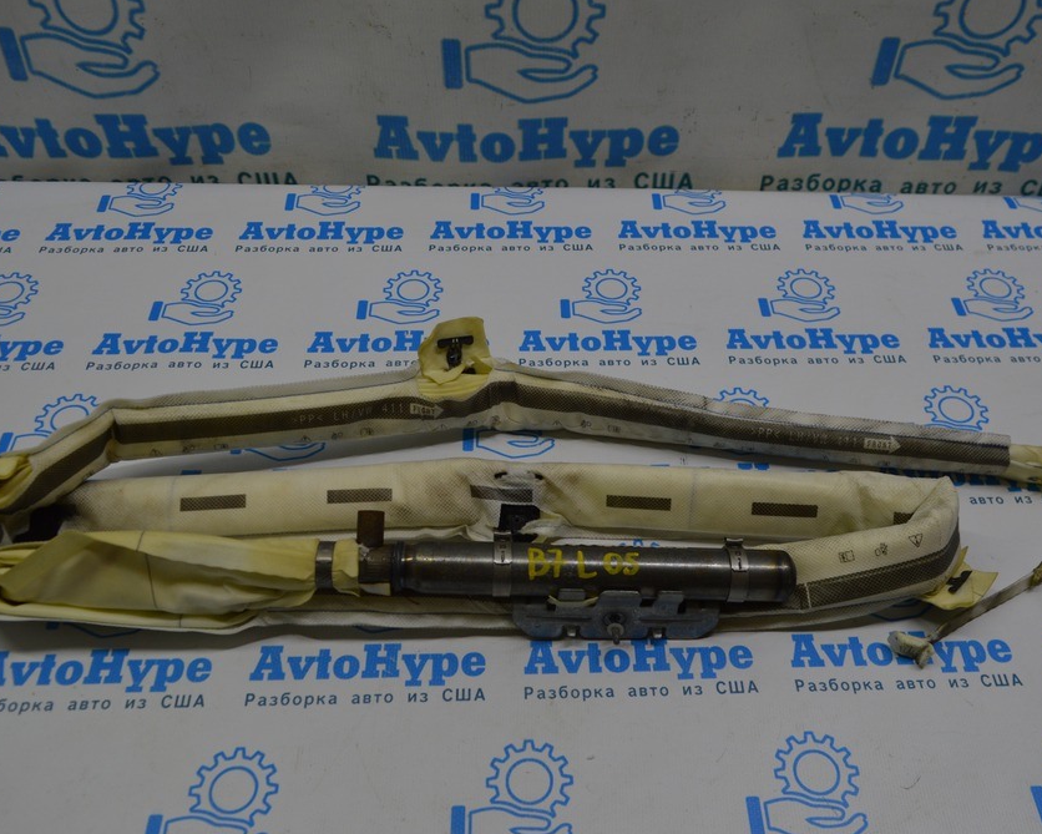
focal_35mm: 31
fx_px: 956
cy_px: 421
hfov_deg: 57.2
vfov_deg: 47.1
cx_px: 542
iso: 400
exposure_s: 1/125
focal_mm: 18
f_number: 5.6
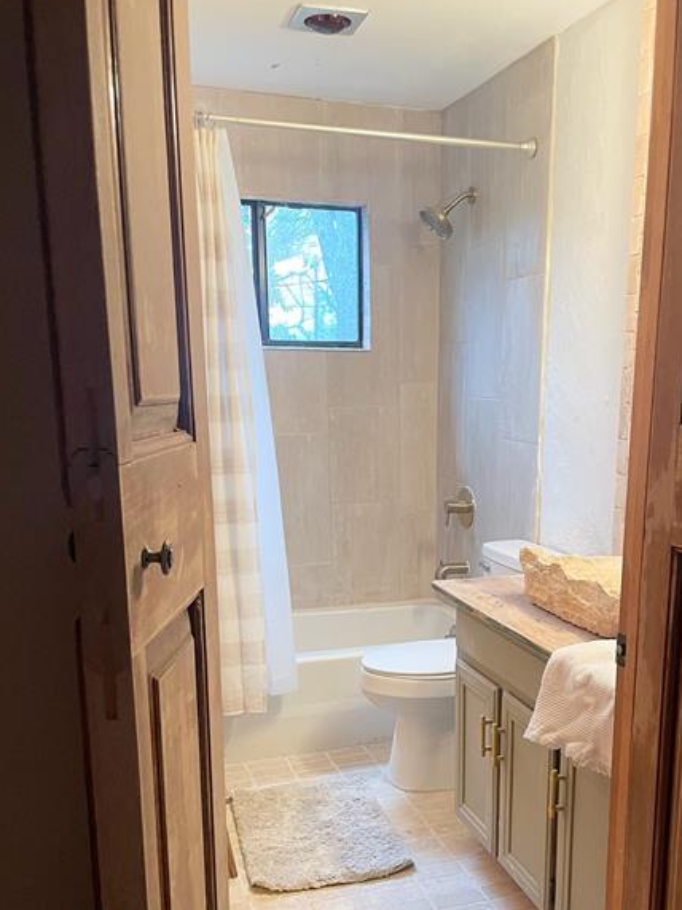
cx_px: 405
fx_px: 920
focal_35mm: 35
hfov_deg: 40.5
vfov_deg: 51.8
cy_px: 594
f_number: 1.6
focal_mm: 4.2
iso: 320
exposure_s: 1/60
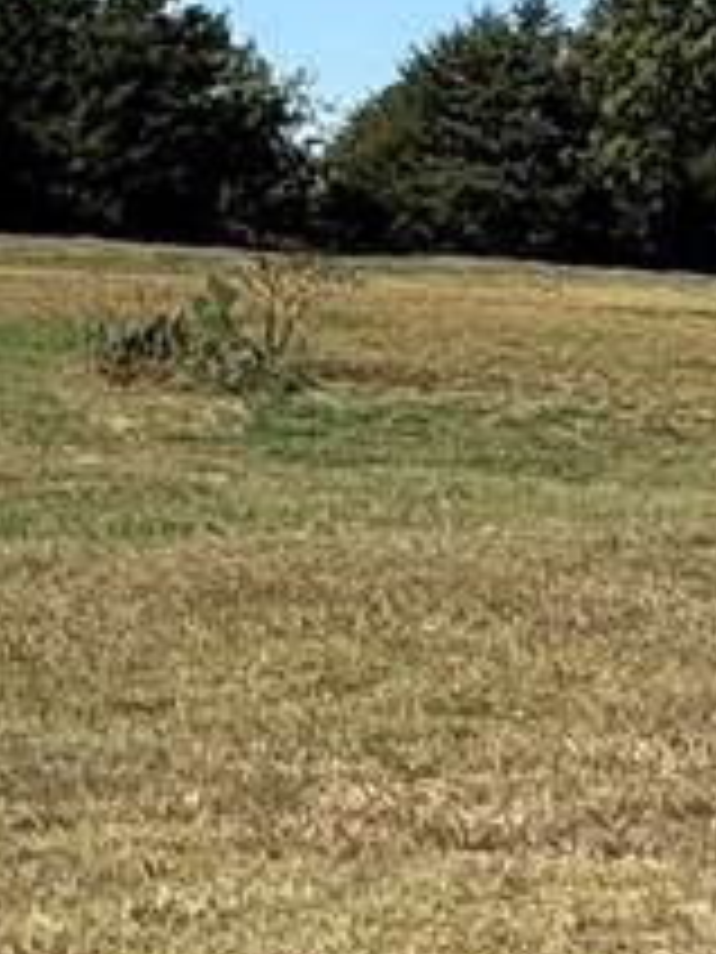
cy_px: 86
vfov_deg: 15.3
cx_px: 1040
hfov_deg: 11.3
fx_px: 3503
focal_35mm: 127
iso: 50
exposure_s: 1/1789
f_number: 2.2
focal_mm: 2.22
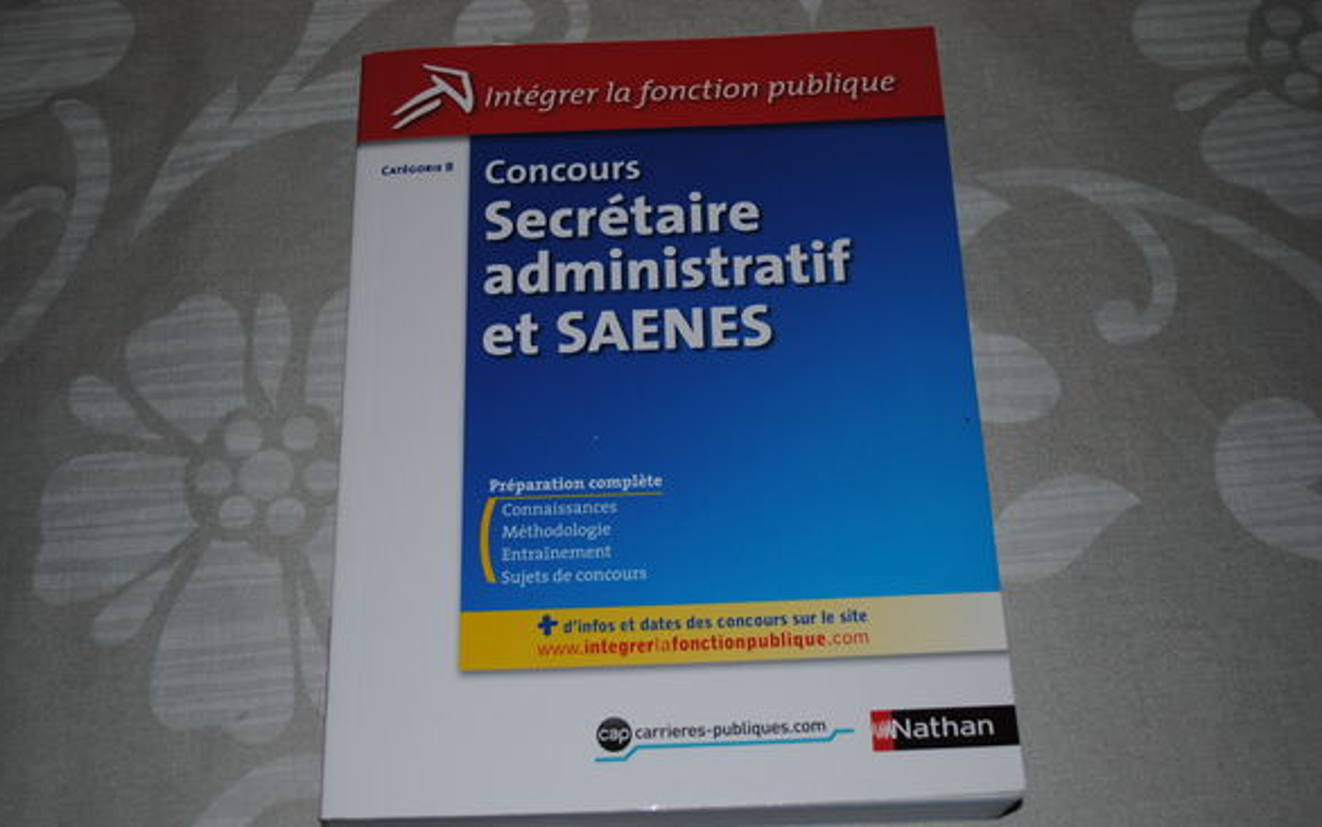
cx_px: 646
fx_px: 1641
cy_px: 438
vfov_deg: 28.3
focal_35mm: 46
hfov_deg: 43.9
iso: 200
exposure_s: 1/60
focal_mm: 29
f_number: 4.5
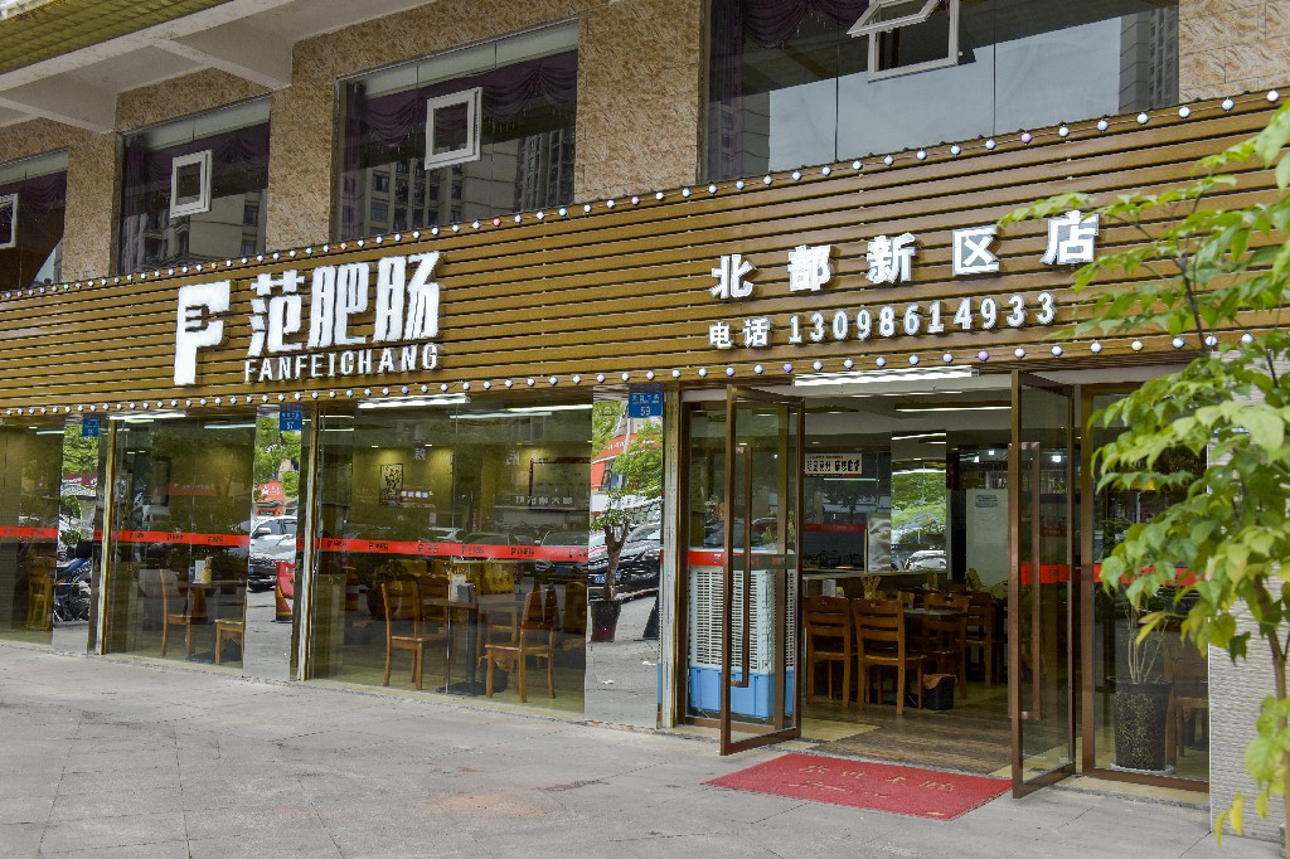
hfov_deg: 54.4
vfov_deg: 37.8
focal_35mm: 35
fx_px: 1254
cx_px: 645
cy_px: 430
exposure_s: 1/320
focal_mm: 35
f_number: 6.3
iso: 640
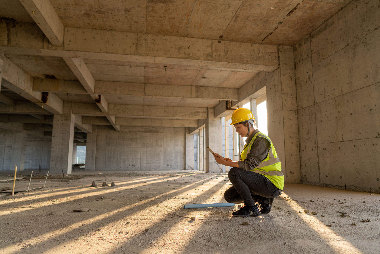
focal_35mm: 25
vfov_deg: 51.3
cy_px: 127
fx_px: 264
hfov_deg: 71.5
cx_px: 190
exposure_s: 1/80
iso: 100
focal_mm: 25
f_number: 3.2
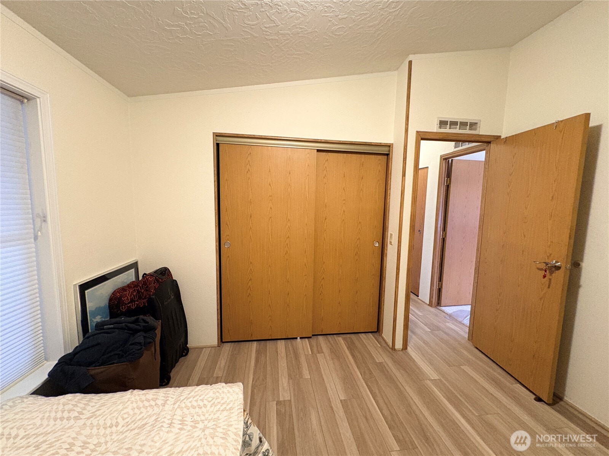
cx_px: 304
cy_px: 228
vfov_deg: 85.7
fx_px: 246
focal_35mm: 14
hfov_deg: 102.1
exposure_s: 1/60
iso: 500
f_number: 2.2
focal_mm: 2.22
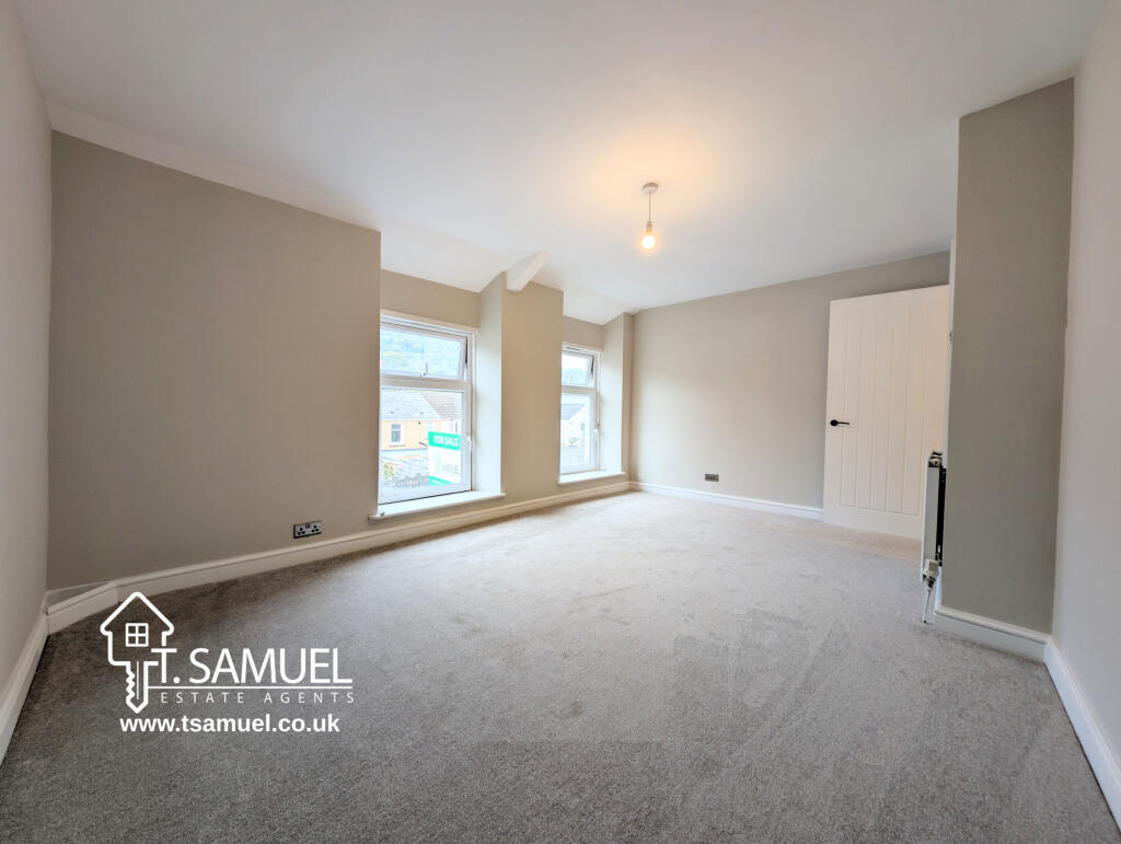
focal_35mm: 12
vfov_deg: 94.6
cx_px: 560
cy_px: 422
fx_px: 389
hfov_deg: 110.5
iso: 39
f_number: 1.95
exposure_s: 1/40
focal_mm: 2.23
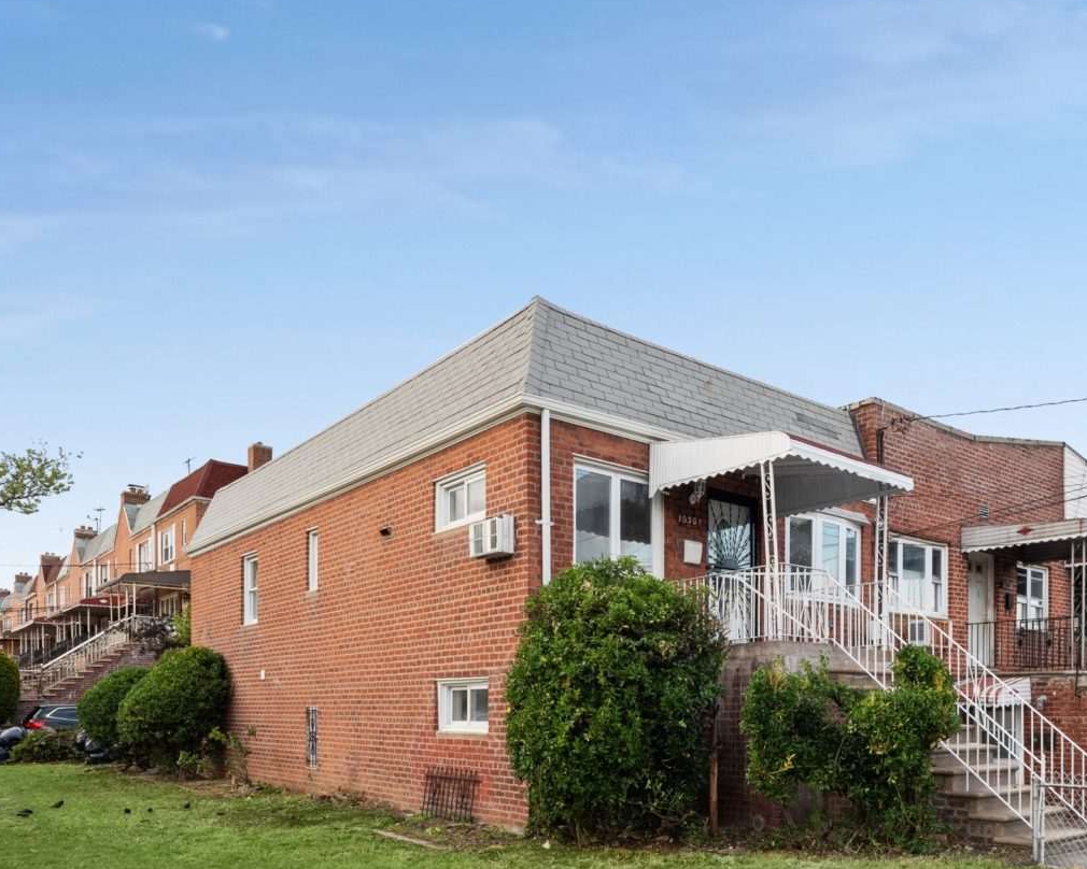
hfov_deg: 65.4
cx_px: 764
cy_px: 622
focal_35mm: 25
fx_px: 804
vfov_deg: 54.8
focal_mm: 14
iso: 100
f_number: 11
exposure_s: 1/30
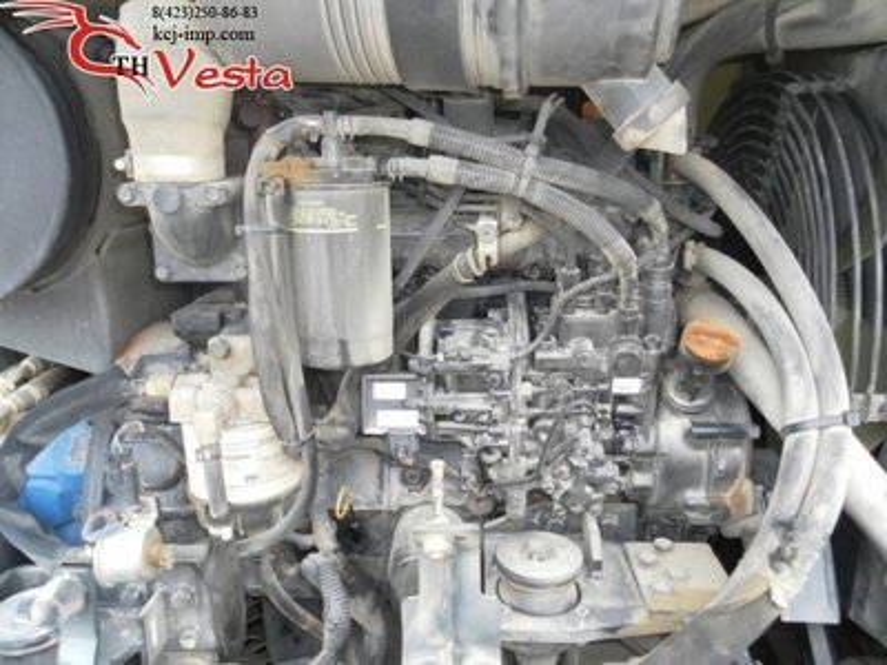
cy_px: 332
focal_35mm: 28
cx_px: 444
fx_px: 717
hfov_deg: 63.4
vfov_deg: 49.7
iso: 100
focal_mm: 4.9
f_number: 3.2
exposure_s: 1/50
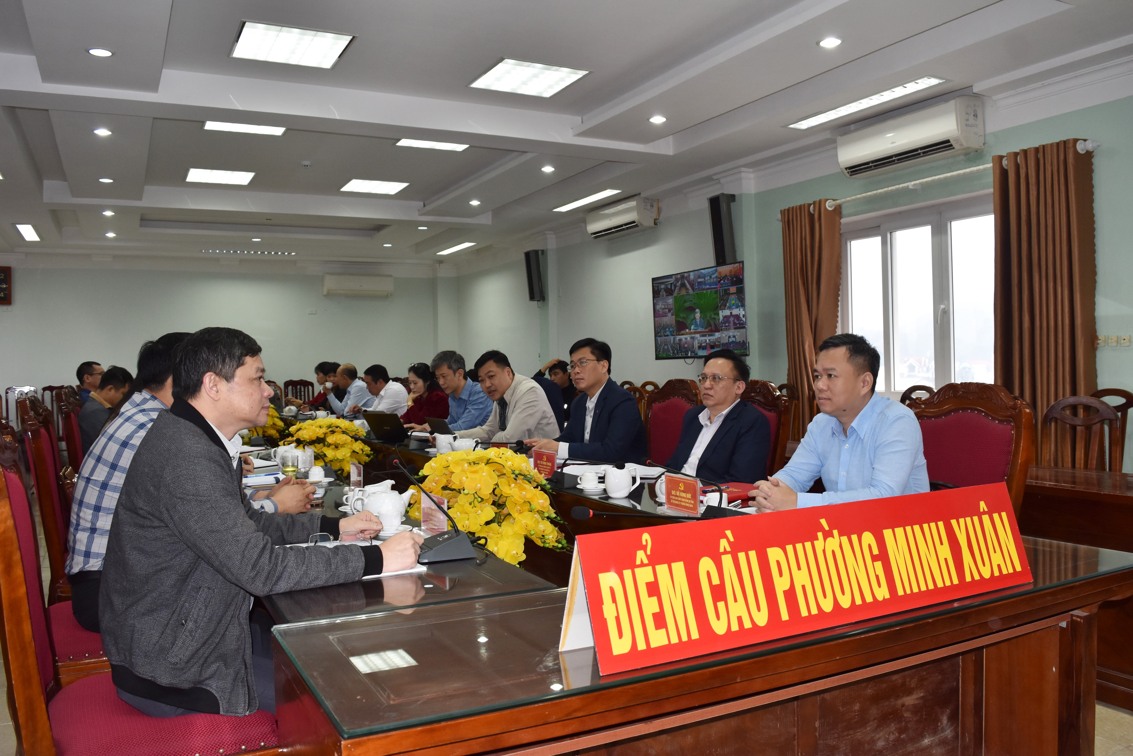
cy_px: 378
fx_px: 850
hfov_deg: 67.4
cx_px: 566
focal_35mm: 27
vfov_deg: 47.9
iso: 720
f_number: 5.6
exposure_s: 1/125
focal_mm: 18
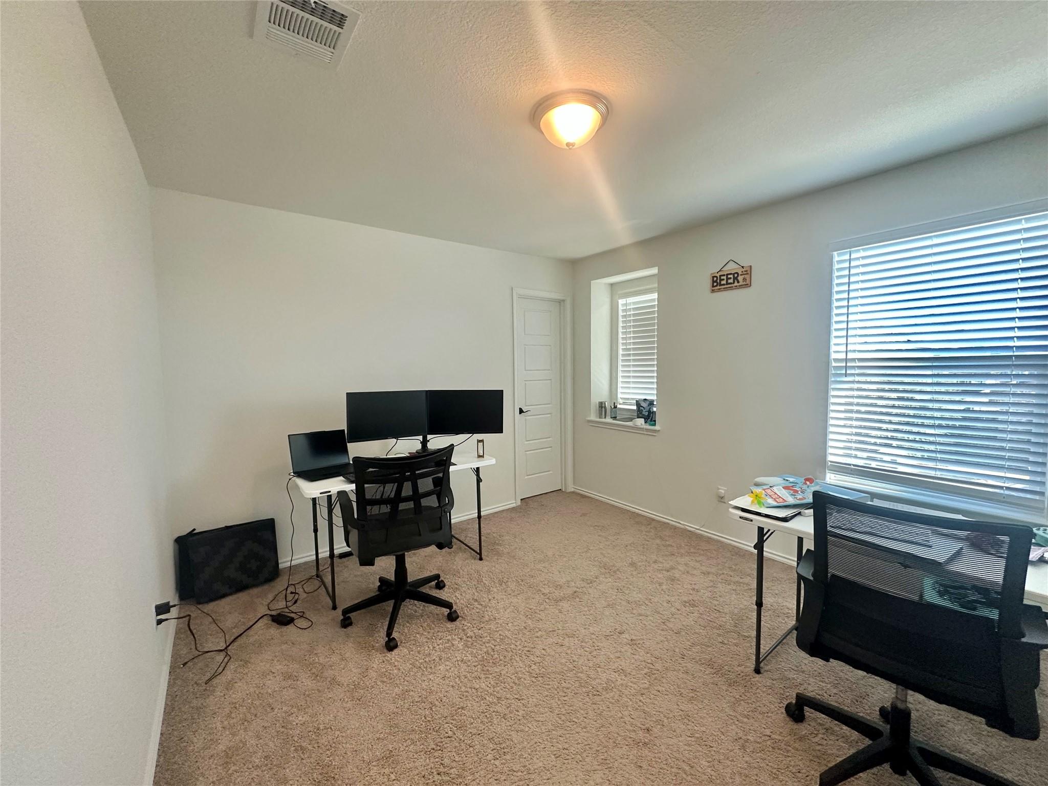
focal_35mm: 14
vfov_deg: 85.7
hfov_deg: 102.1
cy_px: 393
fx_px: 424
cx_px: 524
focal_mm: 2.22
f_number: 2.2
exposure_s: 1/120
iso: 320
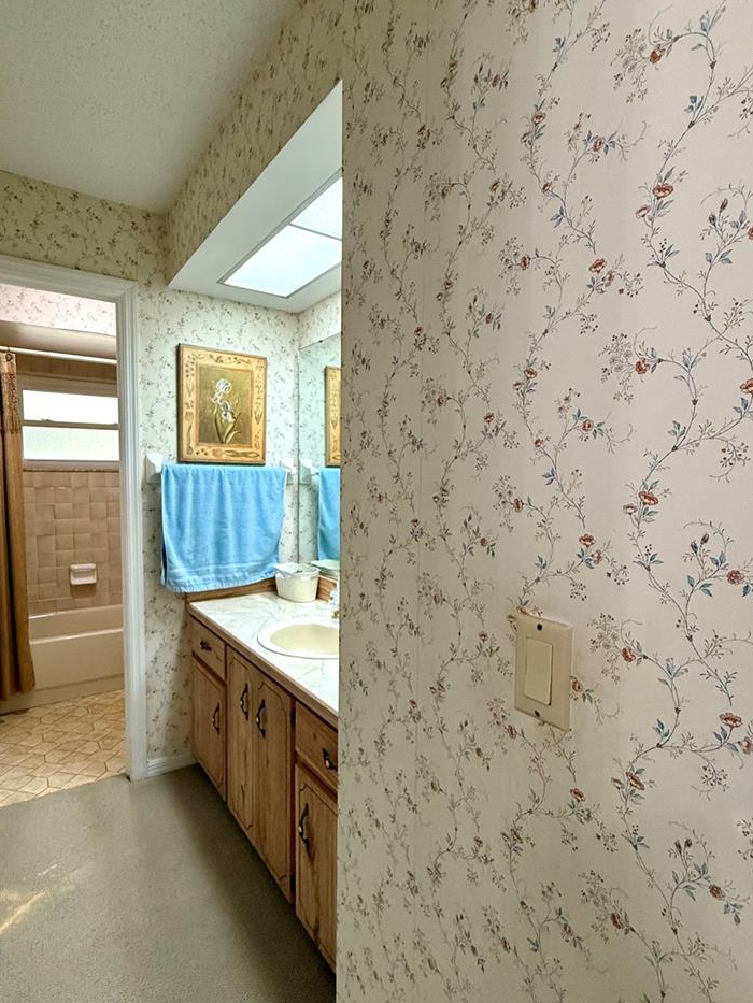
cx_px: 356
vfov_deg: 87.7
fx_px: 522
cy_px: 518
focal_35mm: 18
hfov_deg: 71.6
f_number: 2.2
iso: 320
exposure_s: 1/120
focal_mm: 2.22
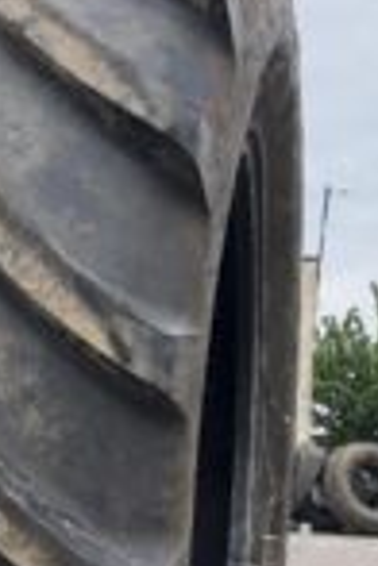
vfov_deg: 23.7
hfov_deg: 16.0
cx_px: 127
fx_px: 1339
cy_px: 410
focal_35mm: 85
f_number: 1.8
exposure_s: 1/639
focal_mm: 3.99
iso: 20
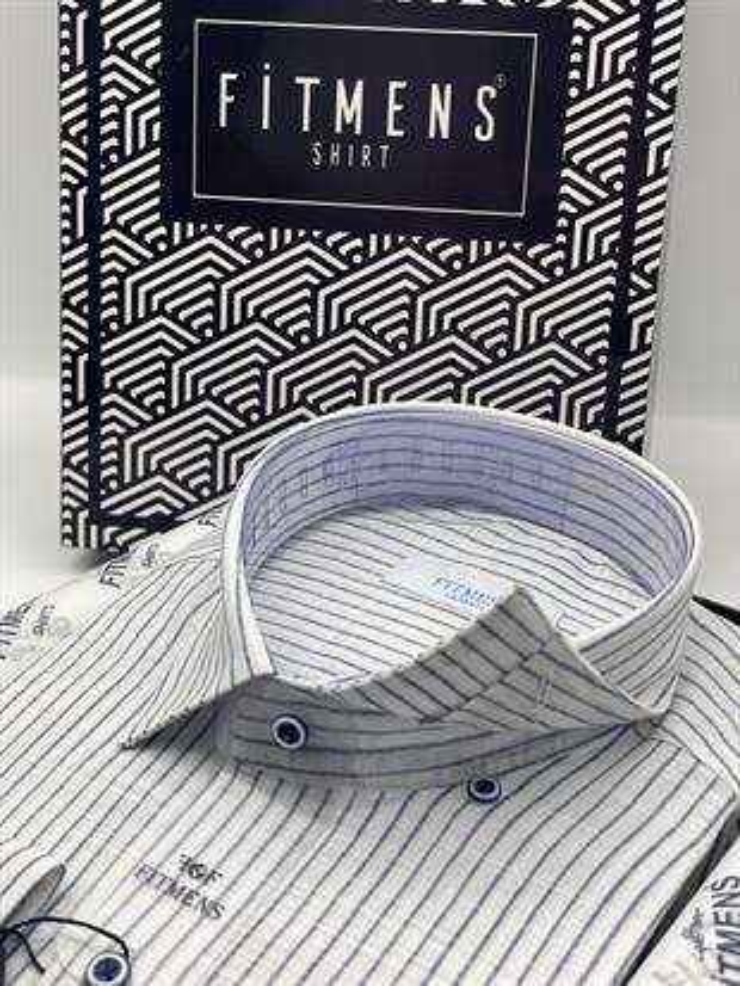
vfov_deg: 36.8
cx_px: 370
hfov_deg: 28.0
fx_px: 1481
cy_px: 493
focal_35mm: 52
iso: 32
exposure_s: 1/122
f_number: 2
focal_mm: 6
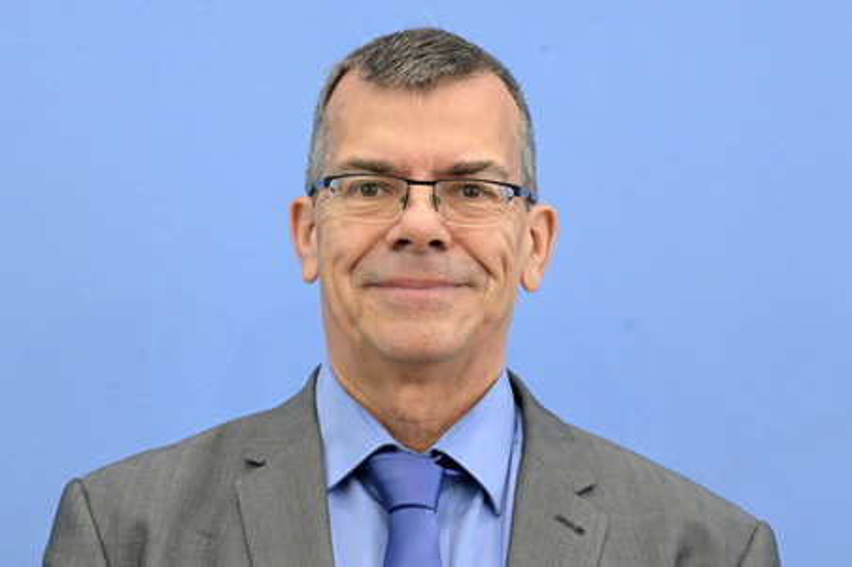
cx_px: 426
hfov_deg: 21.5
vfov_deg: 14.4
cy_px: 284
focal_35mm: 95
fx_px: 2247
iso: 5000
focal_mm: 95
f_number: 5.6
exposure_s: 1/320
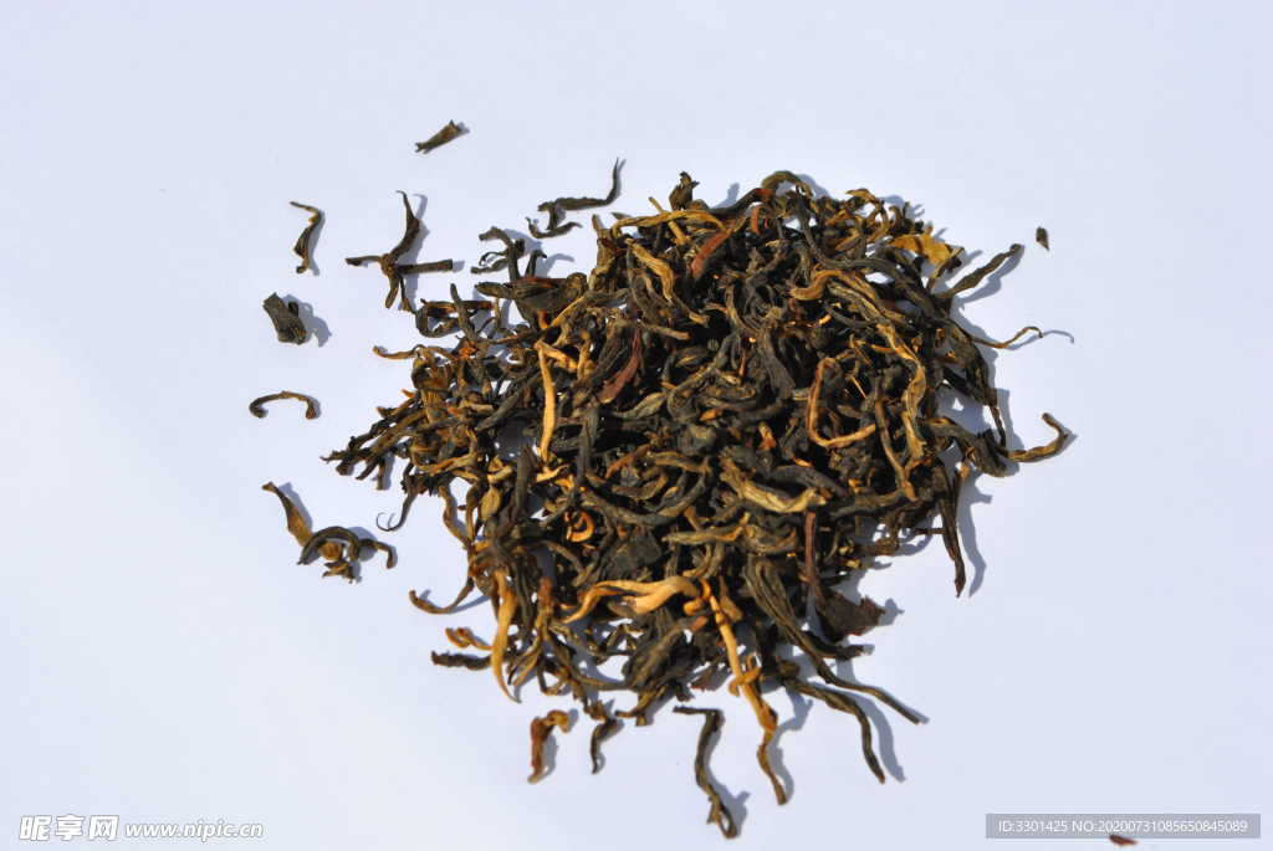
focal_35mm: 82
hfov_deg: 24.6
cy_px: 426
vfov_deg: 16.6
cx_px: 636
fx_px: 2920
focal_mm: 55
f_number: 10
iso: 100
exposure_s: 1/400
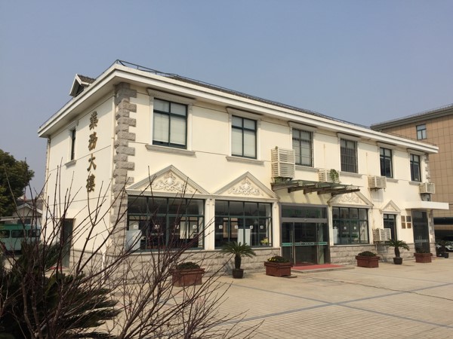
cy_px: 170
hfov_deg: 61.7
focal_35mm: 29
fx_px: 380
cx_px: 226
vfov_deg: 48.2
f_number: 2.2
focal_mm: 4.15
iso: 32
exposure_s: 1/3968
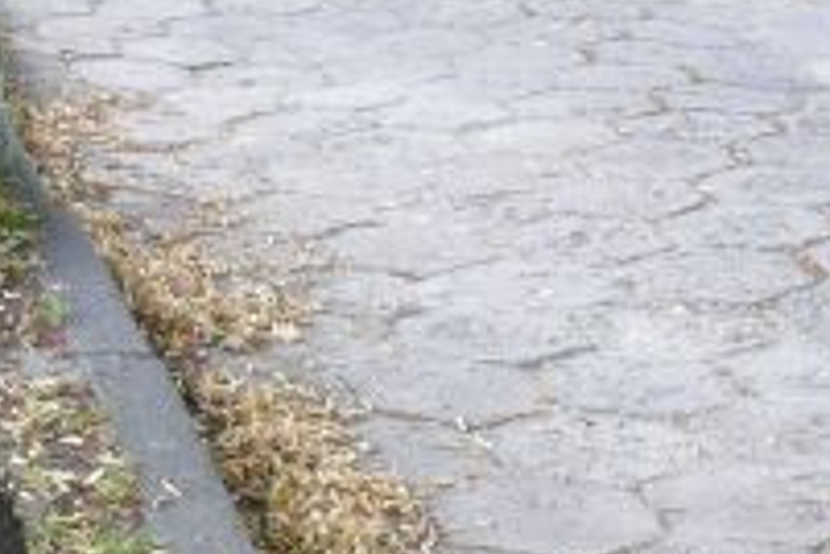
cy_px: 475
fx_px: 2674
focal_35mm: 116
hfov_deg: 16.3
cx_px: -372
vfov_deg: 11.7
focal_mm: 7.4
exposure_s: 1/40
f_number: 2.8
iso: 100
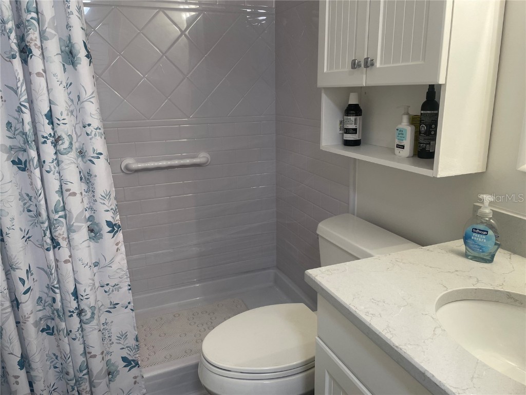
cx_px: 263
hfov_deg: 67.3
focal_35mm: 26
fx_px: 395
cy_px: 198
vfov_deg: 53.1
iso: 80
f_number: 1.6
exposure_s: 1/60
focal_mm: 4.2
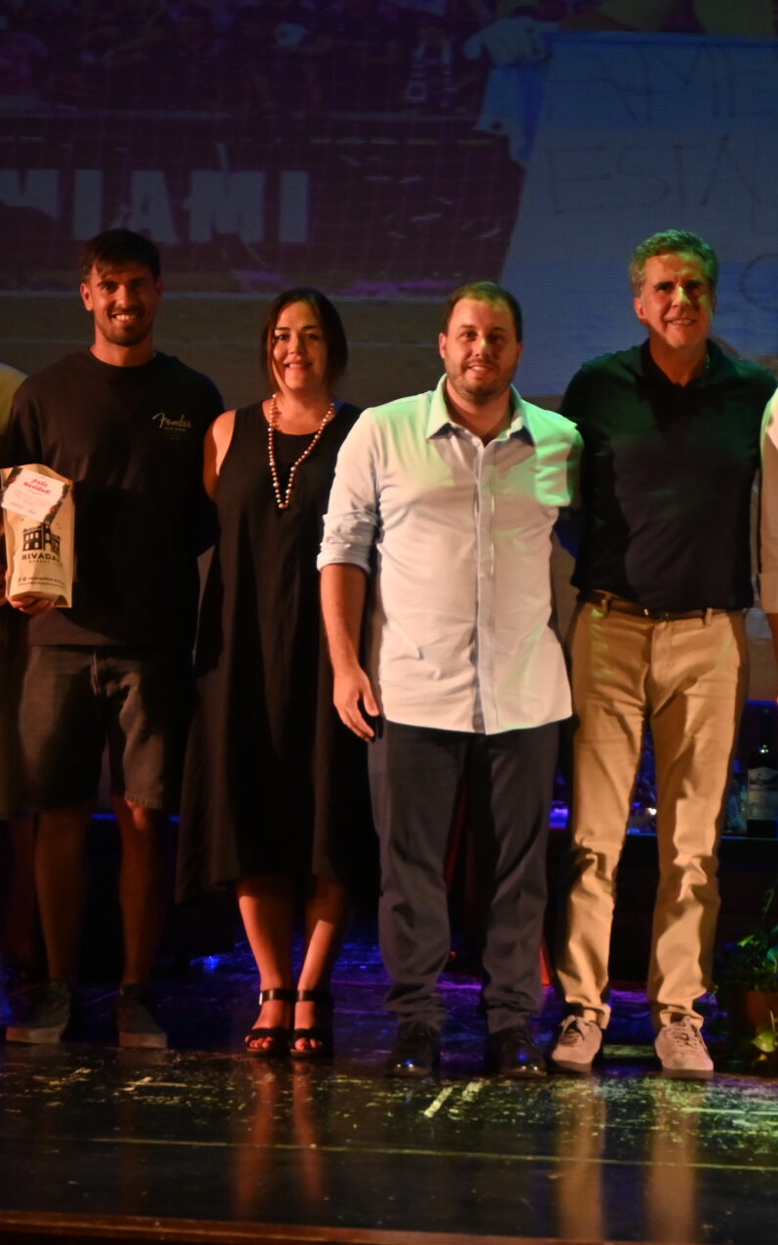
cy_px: 716
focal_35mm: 94
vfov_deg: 22.2
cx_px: 602
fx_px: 3172
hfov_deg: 13.9
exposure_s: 1/200
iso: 800
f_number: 5
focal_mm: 30.5
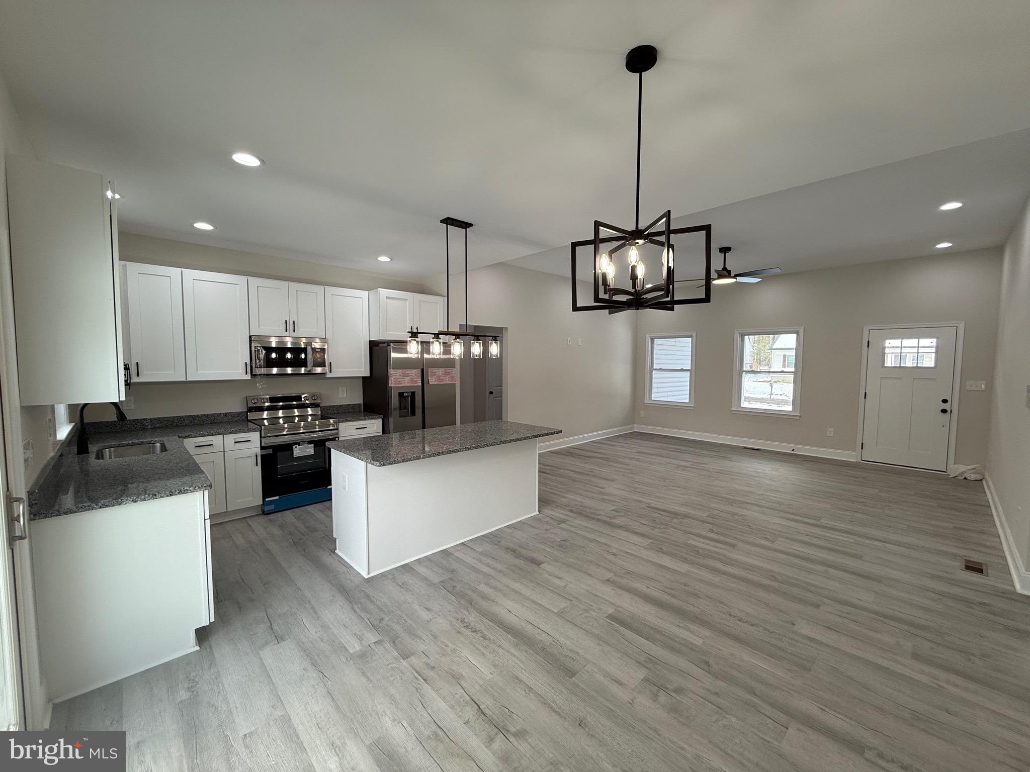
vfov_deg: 85.7
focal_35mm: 14
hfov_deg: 102.1
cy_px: 386
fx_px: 417
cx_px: 515
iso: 64
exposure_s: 1/123
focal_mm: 2.22
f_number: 2.2
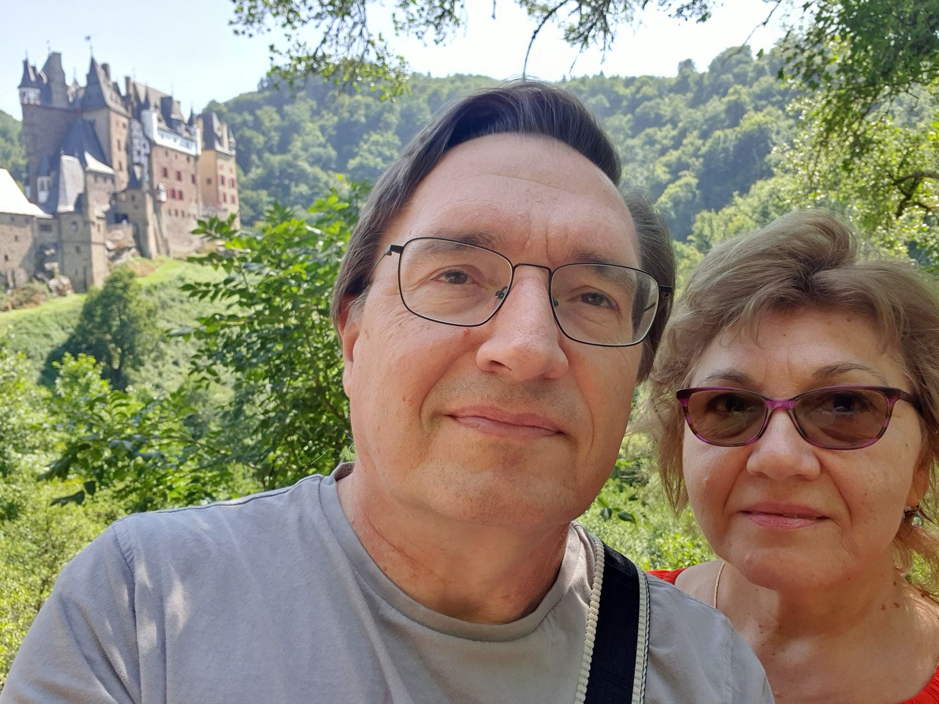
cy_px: 352
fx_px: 678
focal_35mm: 25
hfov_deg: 69.4
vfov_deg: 54.9
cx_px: 470
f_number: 1.9
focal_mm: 3.3
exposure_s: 1/238
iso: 50
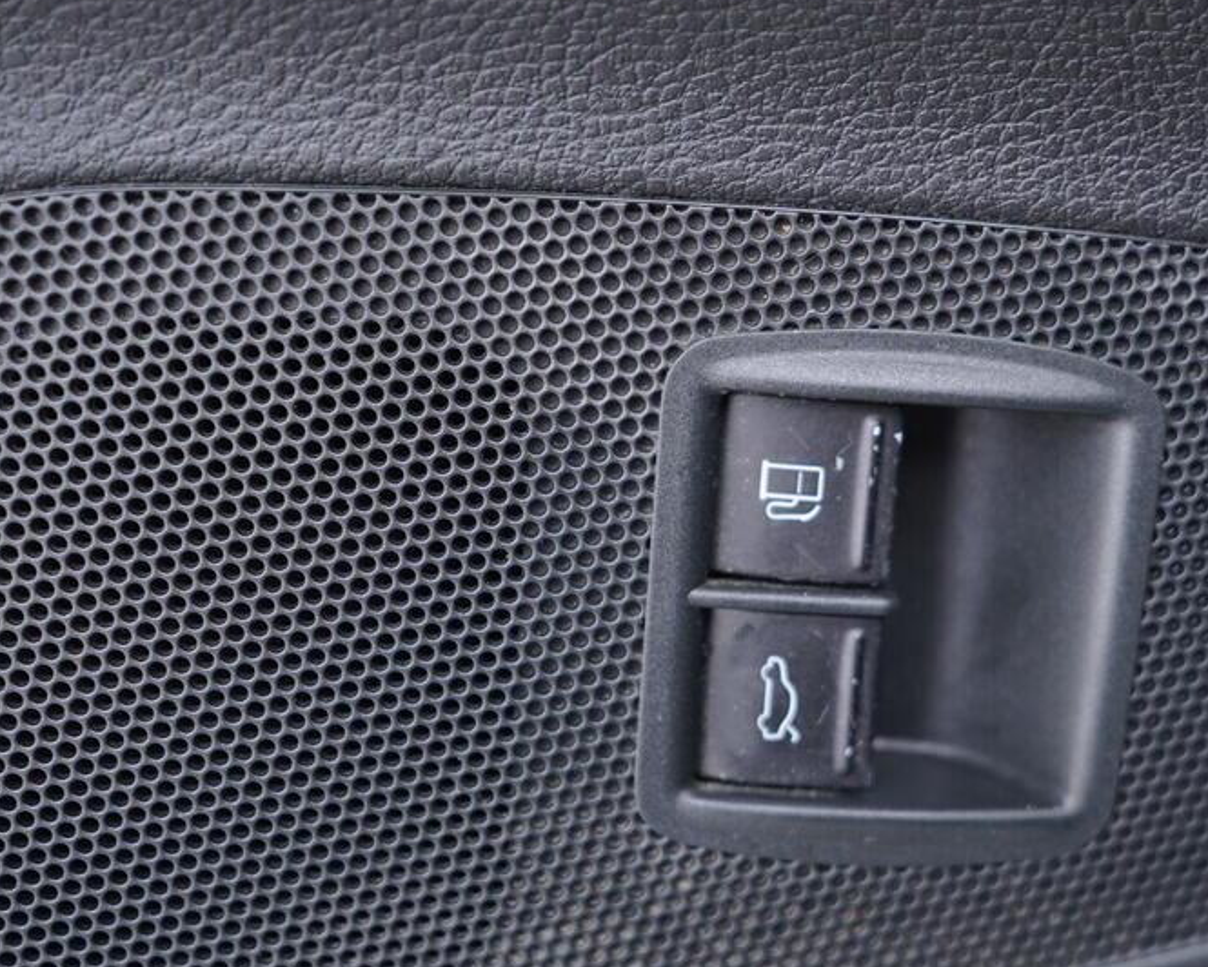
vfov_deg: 29.1
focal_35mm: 52
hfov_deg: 35.6
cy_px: 564
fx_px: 1859
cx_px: 807
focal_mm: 24
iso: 320
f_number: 2.8
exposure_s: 1/40
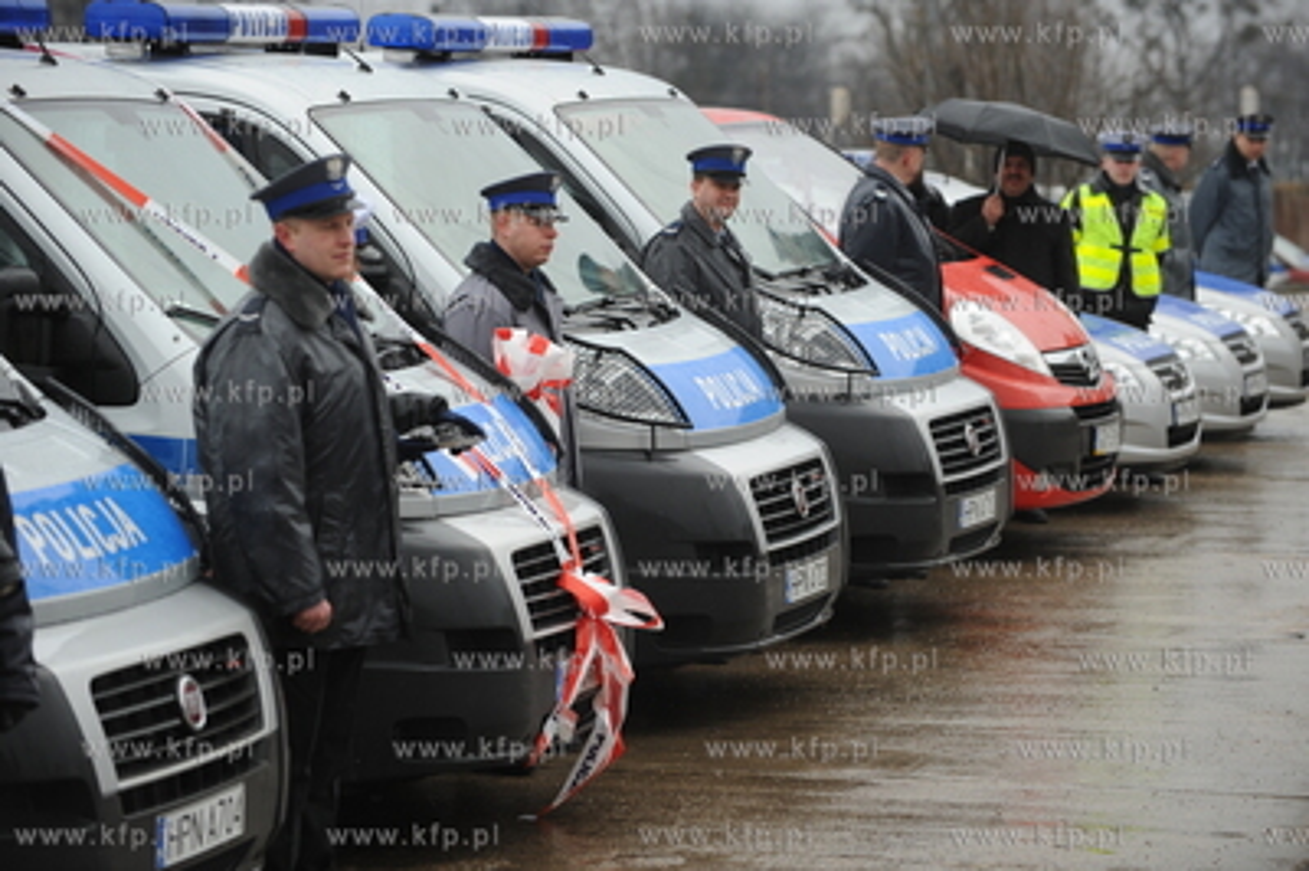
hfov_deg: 15.2
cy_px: 436
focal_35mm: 135
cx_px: 654
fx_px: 4905
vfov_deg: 10.1
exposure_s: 1/1000
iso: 400
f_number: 4
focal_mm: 135
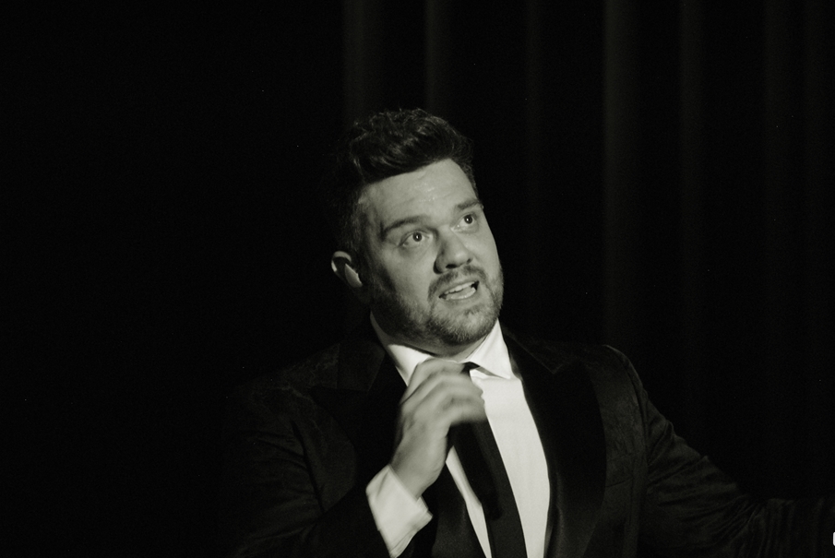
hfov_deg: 5.2
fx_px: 9239
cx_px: 450
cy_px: 273
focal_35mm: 398
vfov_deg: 3.5
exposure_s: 1/30
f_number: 5.3
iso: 1600
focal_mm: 240
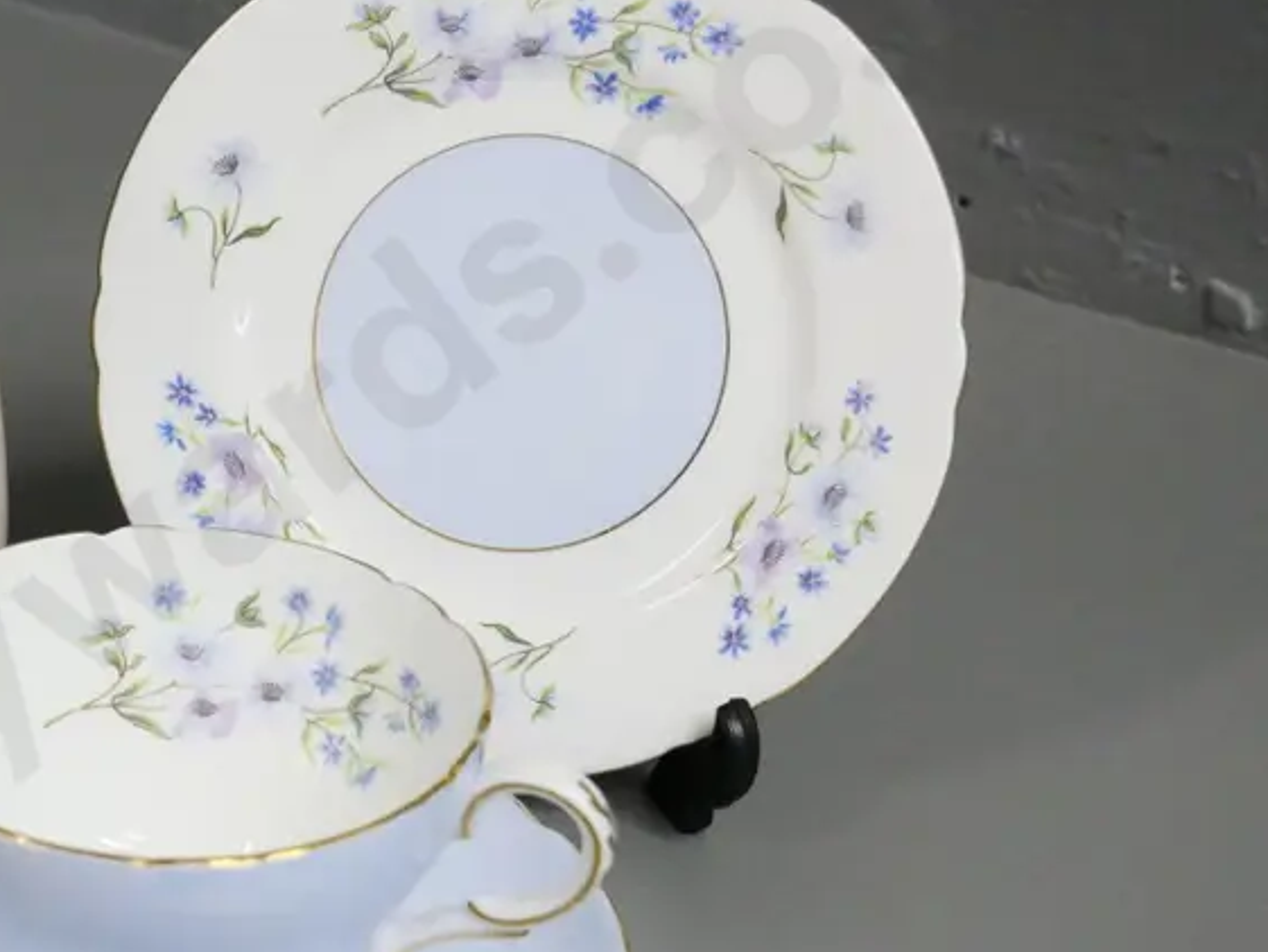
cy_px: 556
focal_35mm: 73
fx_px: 2675
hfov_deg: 25.9
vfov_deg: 20.2
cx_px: 151
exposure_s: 1/160
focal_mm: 20
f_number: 5
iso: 3200
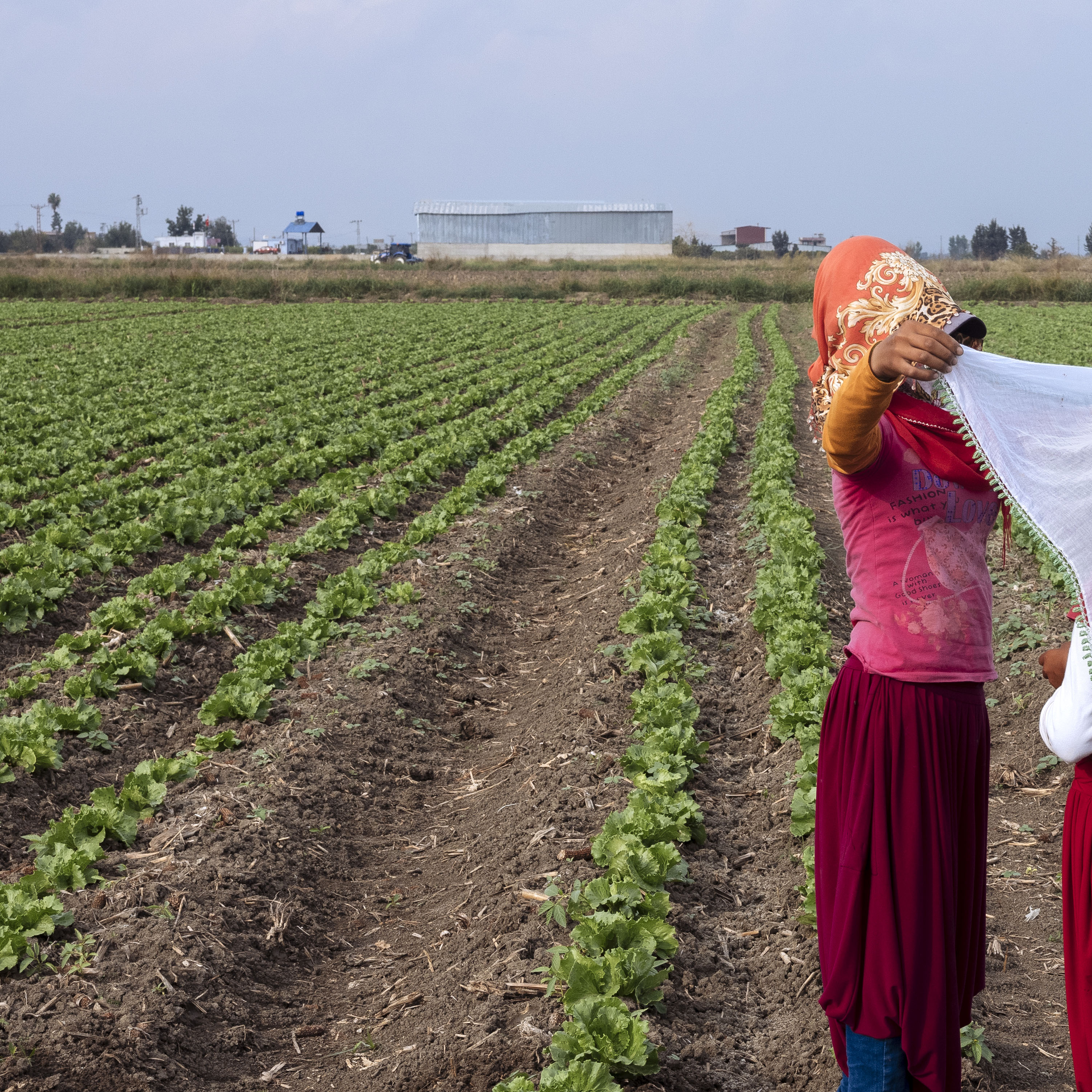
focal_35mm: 85
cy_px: 434
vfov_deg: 20.4
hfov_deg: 20.1
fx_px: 3034
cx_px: 931
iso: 400
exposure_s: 1/500
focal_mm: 45
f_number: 10
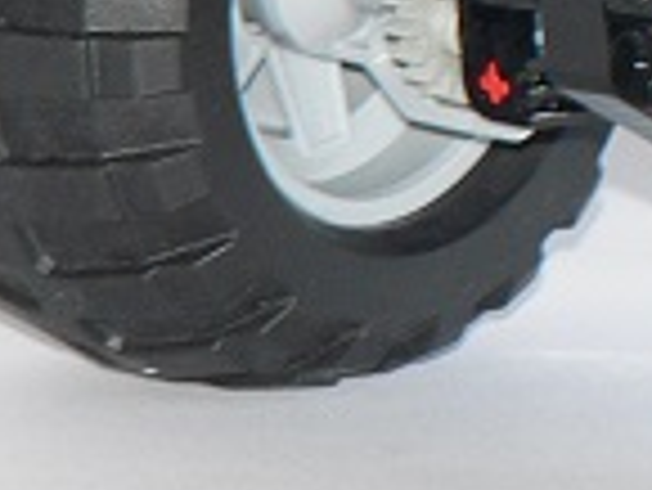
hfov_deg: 3.5
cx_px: 1362
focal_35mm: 561
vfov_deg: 2.6
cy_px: -535
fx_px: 10575
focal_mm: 16.9
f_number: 3.2
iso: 80
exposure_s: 1/60
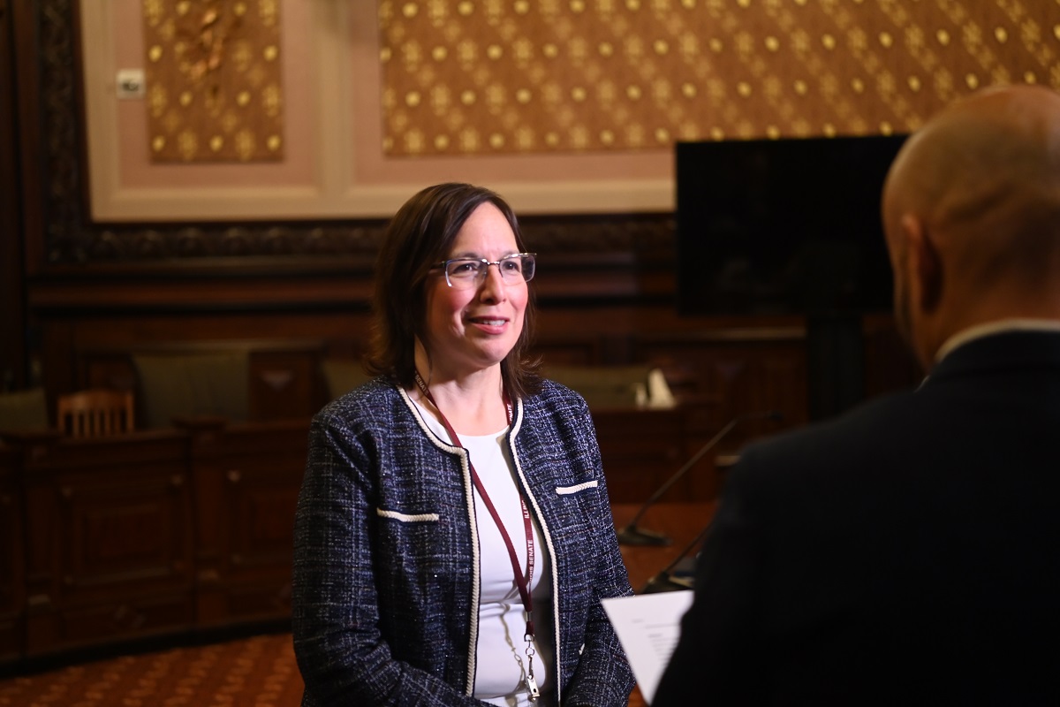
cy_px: 354
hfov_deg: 28.8
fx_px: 2061
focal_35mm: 70
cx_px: 530
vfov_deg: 19.5
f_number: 2.8
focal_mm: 70
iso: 2500
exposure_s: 1/250
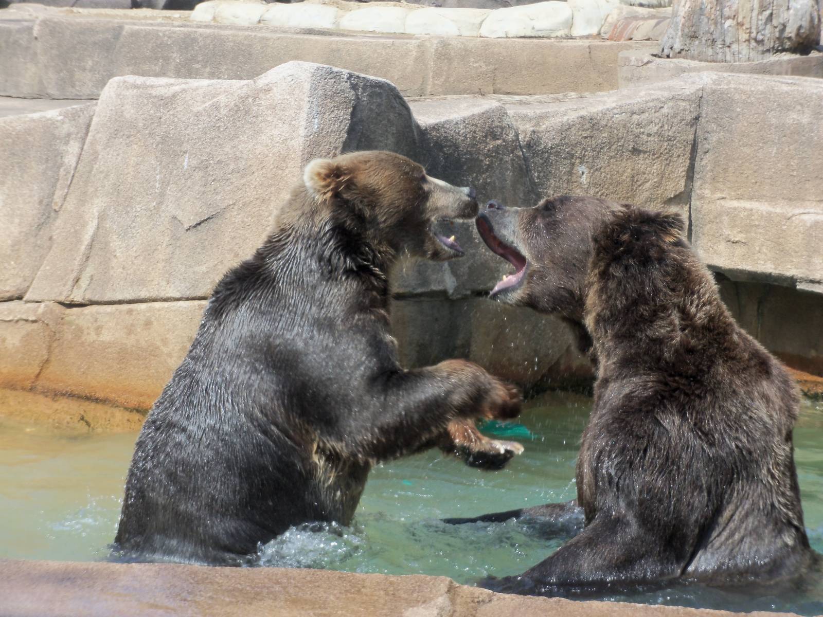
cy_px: 308
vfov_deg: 10.6
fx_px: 3329
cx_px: 412
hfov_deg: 14.1
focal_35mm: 140
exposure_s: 1/200
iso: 80
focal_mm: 25.3
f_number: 5.7
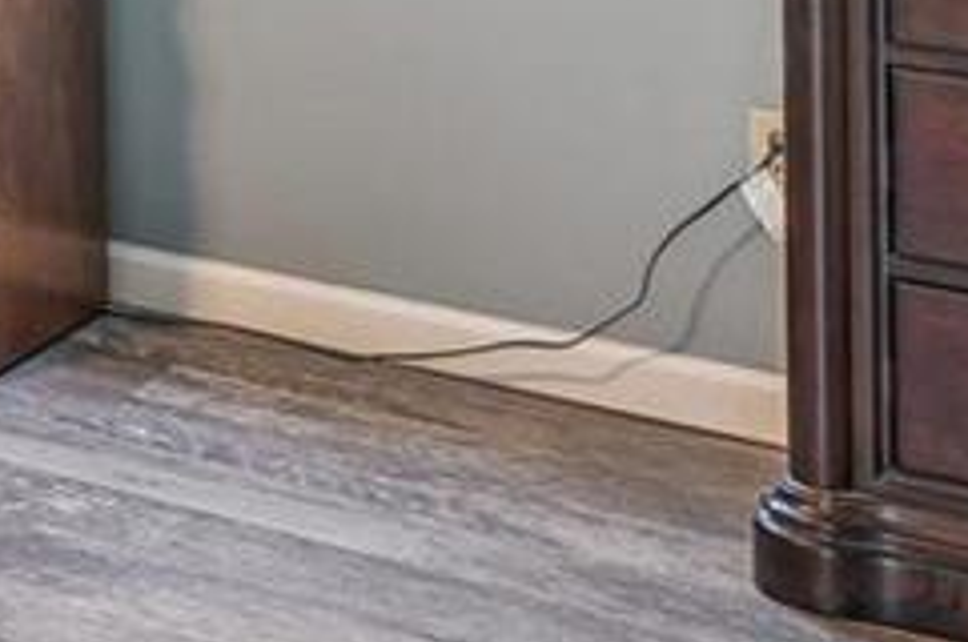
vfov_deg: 13.0
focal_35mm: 93
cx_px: -1301
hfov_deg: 14.7
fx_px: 2497
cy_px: -590
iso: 400
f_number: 8
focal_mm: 14
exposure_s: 1/3.33
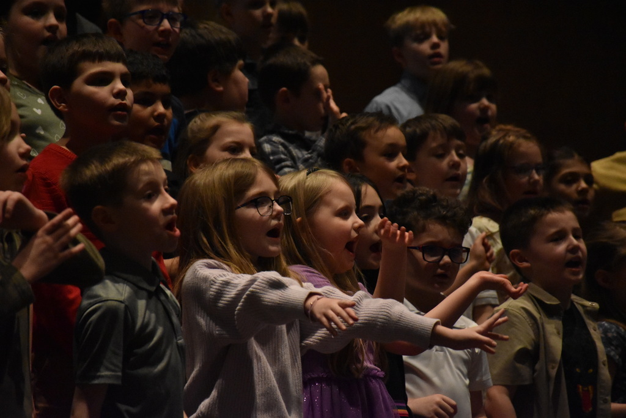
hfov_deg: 9.8
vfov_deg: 6.5
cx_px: 313
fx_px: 3652
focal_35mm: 210
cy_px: 209
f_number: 5.6
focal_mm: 140
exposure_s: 1/250
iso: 6400
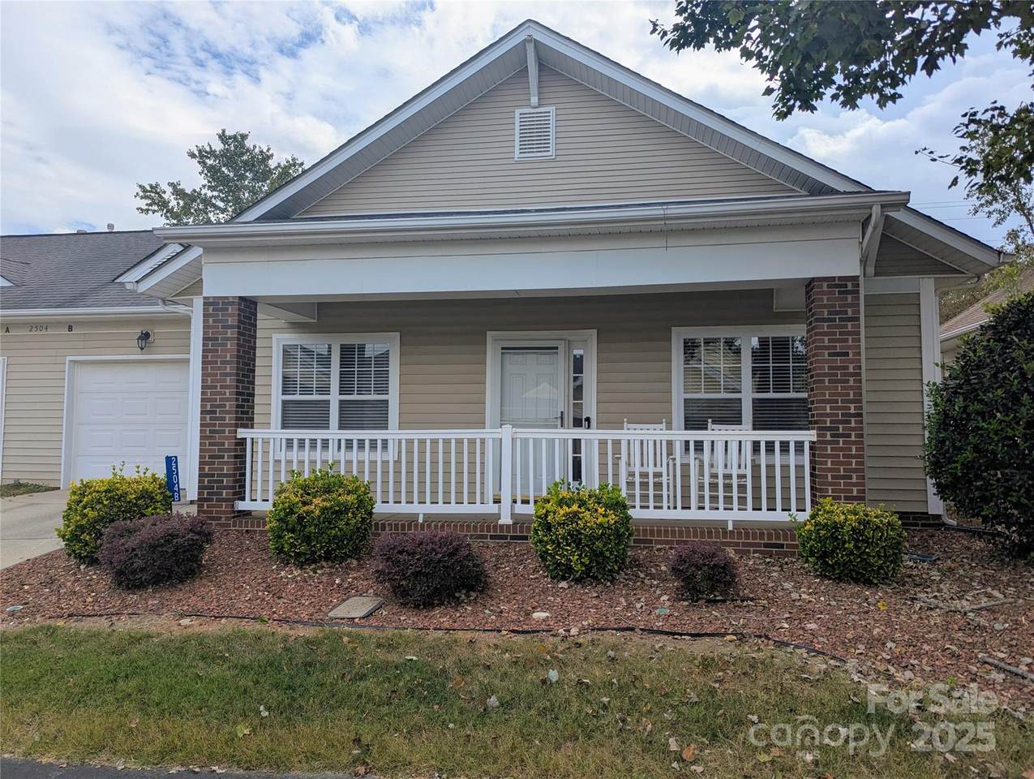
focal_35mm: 24
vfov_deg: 56.9
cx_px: 517
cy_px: 390
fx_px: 718
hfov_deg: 71.5
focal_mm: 6.81
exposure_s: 1/2096
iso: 33
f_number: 1.85
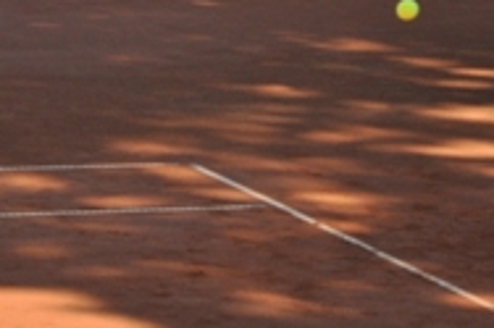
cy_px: 10
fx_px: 4511
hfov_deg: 6.3
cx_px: 242
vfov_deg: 4.2
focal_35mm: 329
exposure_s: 1/1000
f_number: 5.6
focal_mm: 92
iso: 500
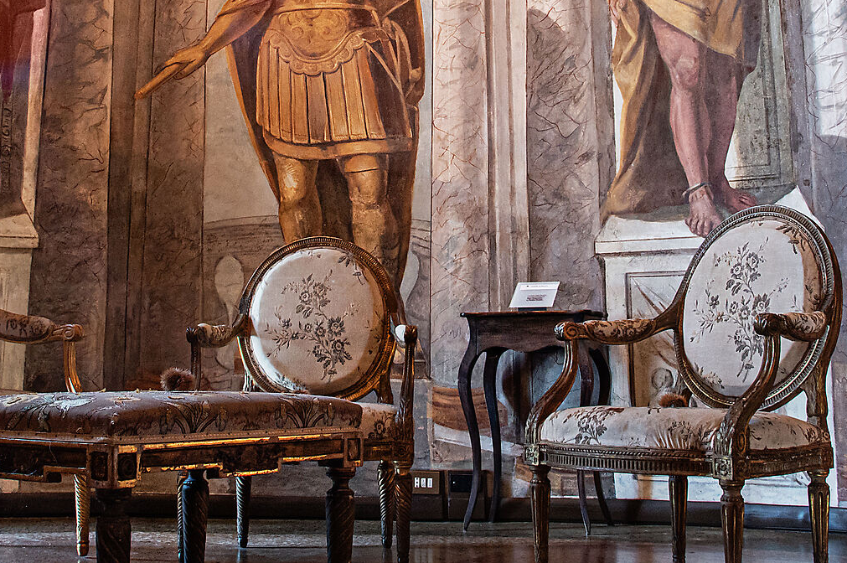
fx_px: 1340
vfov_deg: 23.2
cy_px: 77
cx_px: 373
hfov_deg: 35.0
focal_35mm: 57
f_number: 13
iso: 1600
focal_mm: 24
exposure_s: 1/3
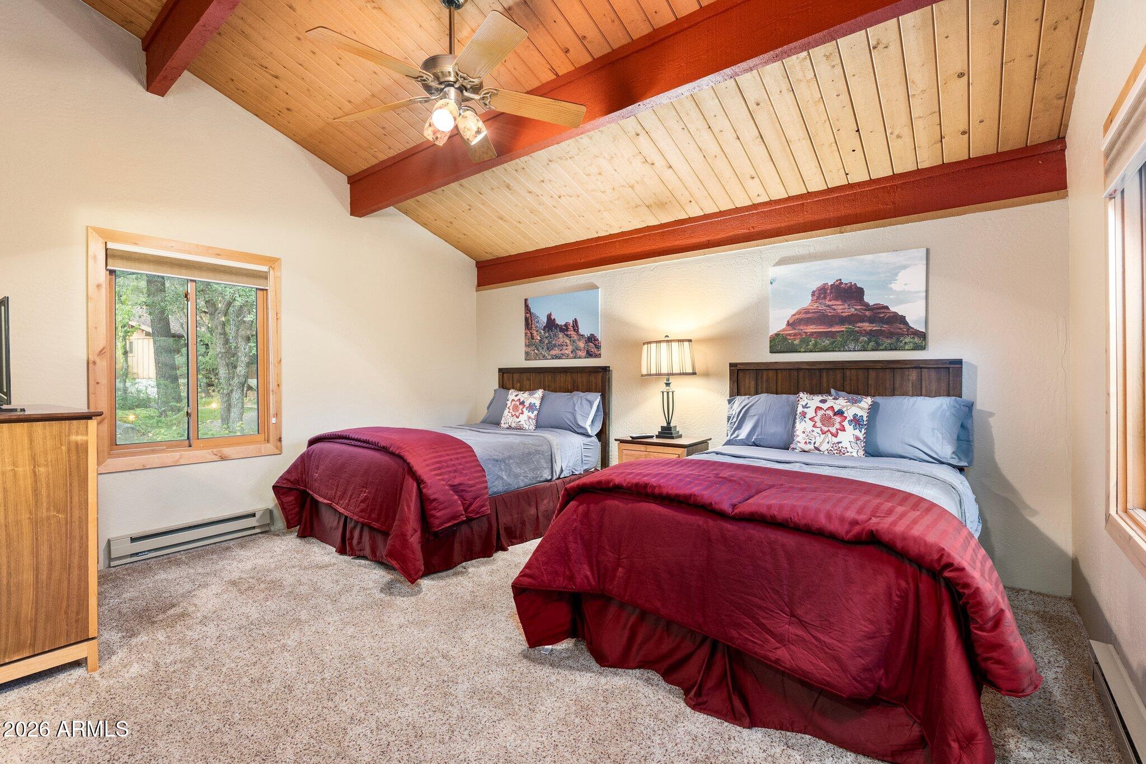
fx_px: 509
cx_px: 573
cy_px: 382
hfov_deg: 96.7
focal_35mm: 16
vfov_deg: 73.7
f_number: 8
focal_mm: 10.7
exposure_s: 6
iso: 400
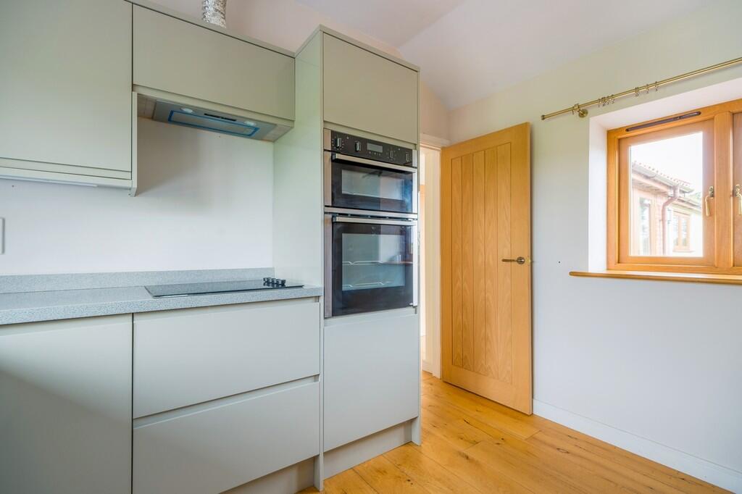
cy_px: 247
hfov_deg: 93.3
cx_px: 371
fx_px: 350
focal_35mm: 17
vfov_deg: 70.4
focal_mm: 11
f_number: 7.1
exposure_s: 1/15
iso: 160
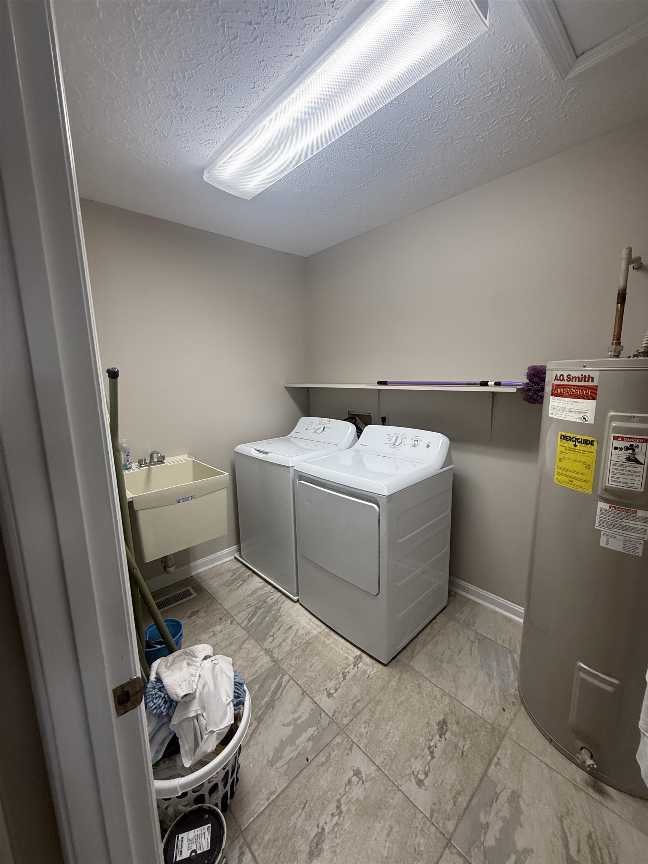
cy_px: 432
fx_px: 349
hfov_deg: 85.7
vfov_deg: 102.1
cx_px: 324
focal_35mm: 14
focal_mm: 2.22
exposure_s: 1/120
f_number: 2.2
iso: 160
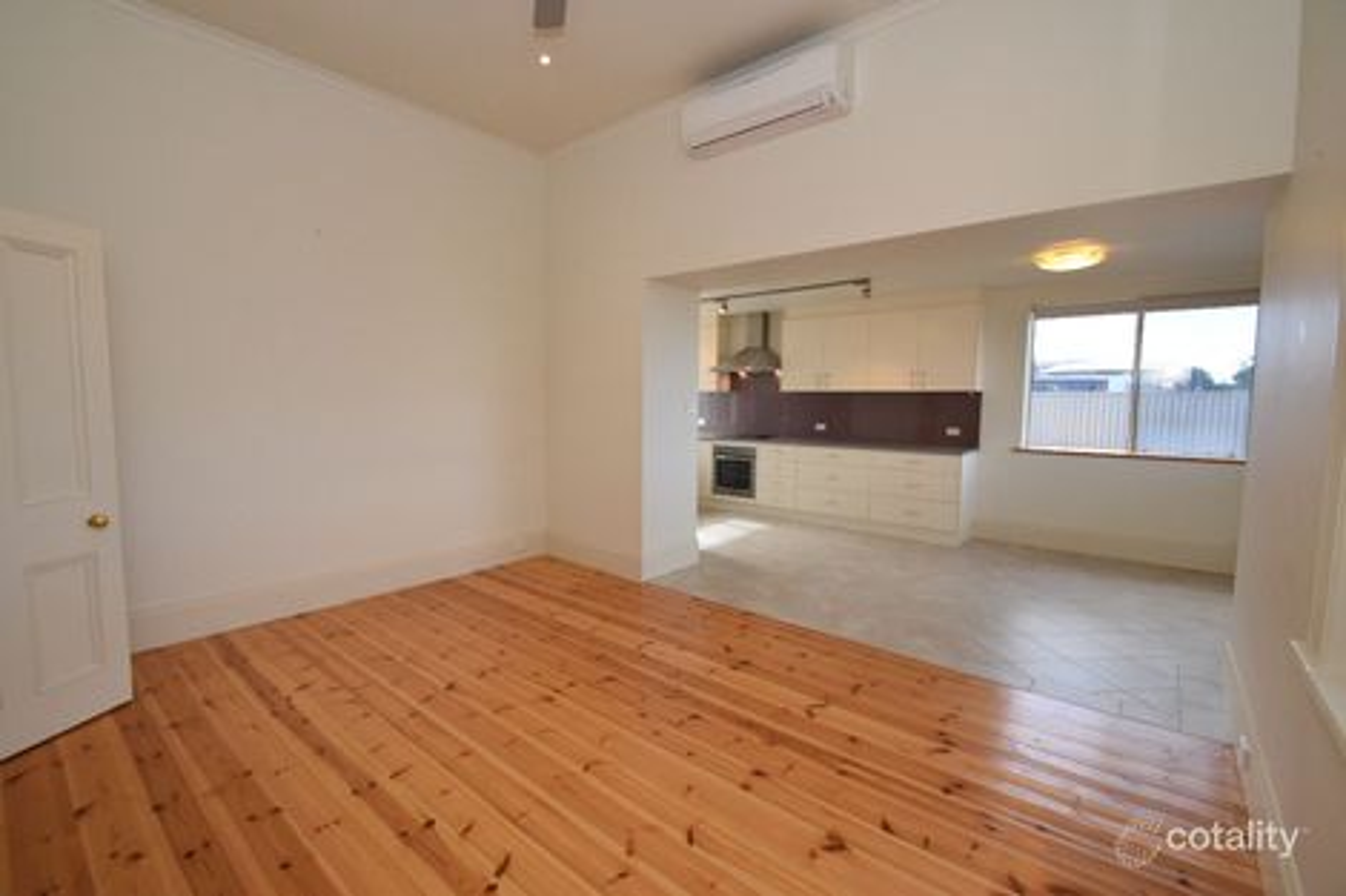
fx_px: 561
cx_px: 673
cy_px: 448
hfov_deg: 100.4
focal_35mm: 15
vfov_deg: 77.3
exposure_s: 1/125
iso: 720
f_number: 5.6
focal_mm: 10
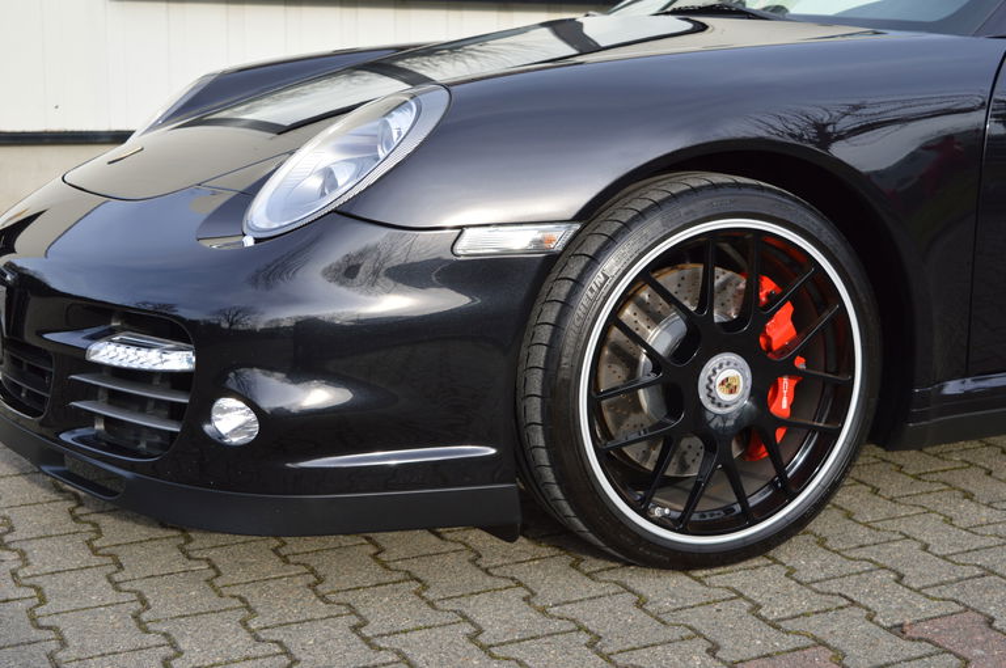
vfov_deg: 25.7
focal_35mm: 52
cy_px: 334
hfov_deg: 37.9
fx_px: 1465
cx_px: 503
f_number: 6.3
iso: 100
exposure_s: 1/160
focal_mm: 35
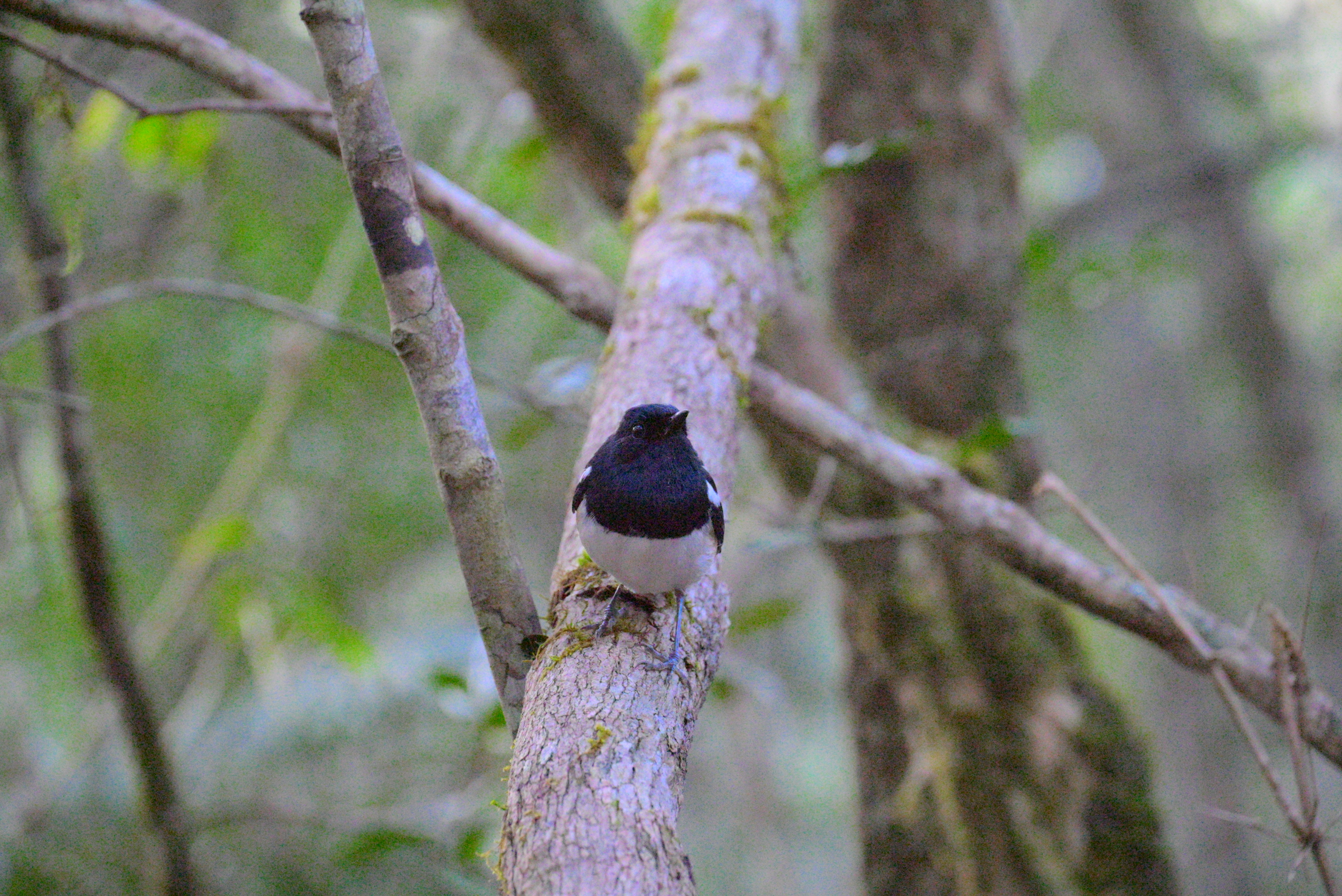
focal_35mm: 200
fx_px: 7458
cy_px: 448
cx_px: 671
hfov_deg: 10.3
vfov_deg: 6.9
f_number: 7.1
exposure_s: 1/200
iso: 22800
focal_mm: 200
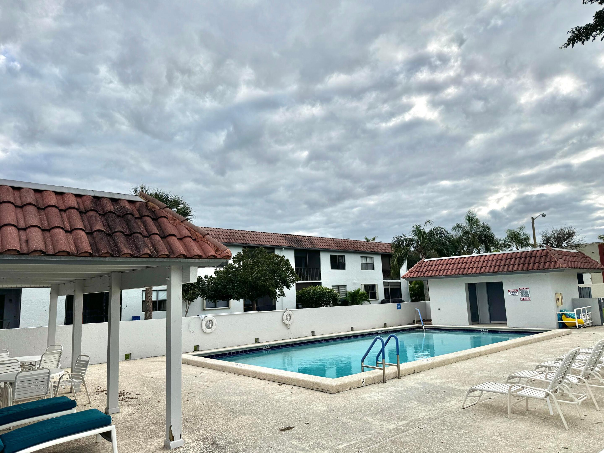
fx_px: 419
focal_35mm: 24
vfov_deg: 56.8
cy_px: 226
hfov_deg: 71.6
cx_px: 302
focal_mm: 6.76
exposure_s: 1/3802
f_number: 1.78
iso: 80
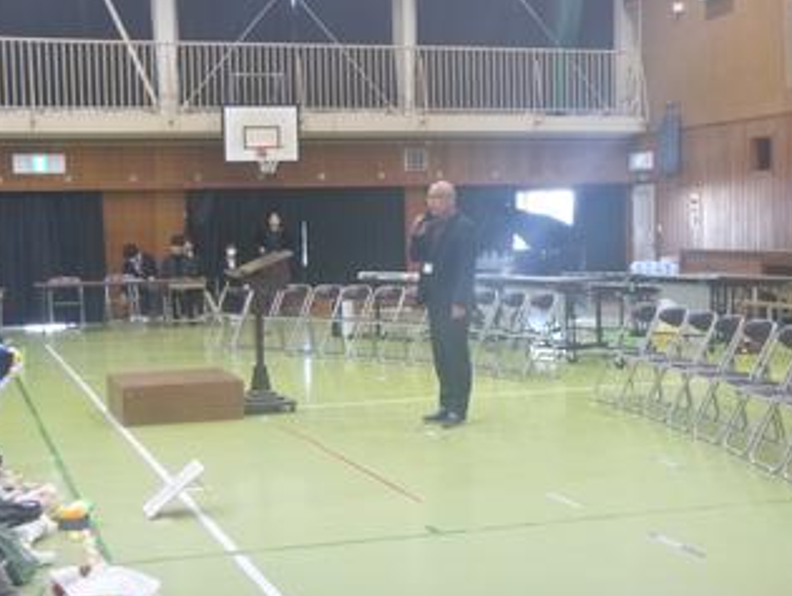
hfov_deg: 32.1
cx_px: 382
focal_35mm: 60
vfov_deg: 24.5
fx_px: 1374
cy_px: 311
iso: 400
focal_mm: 9.7
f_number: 5
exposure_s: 1/13
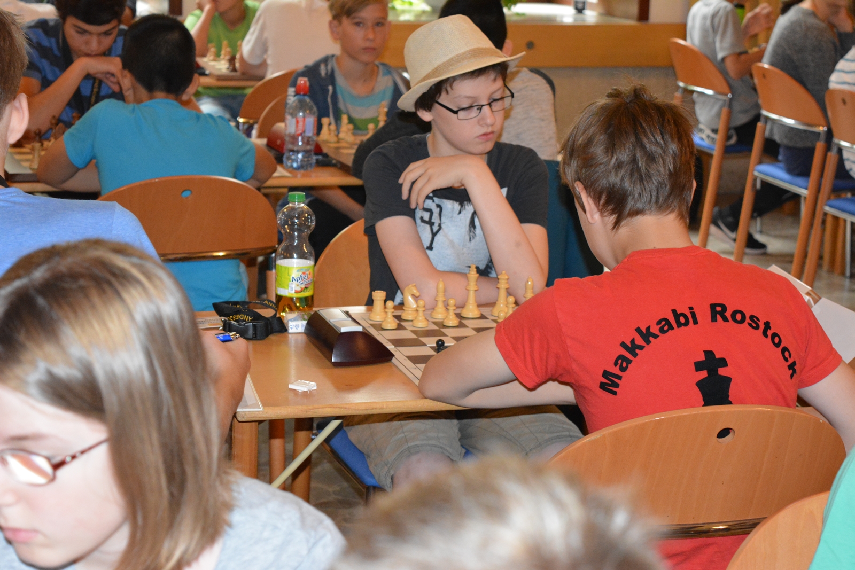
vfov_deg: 16.6
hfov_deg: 24.6
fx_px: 1959
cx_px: 428
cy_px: 285
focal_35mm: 82
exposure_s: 1/60
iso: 3200
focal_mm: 55
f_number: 5.6
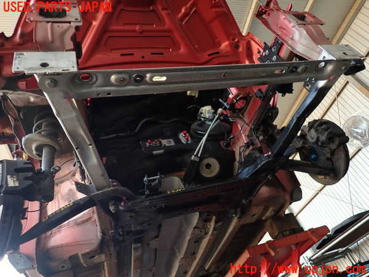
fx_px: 266
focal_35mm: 25
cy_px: 138
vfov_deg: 54.9
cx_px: 184
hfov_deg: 69.4
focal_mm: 4.5
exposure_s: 1/60
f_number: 2
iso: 100
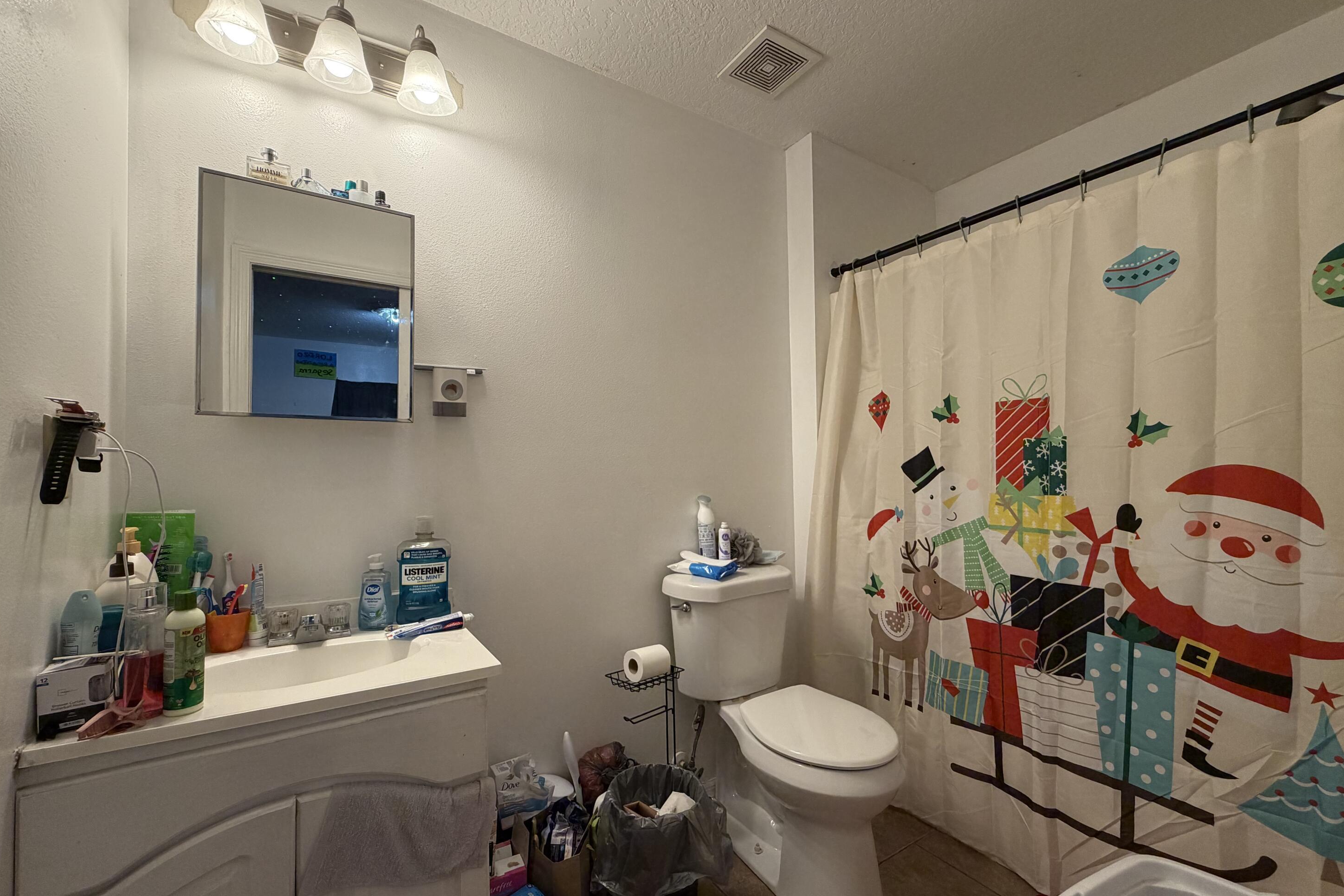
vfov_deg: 77.3
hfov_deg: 100.4
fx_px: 560
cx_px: 664
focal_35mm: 15
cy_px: 456
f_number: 2.2
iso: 200
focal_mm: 2.22
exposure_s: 1/120
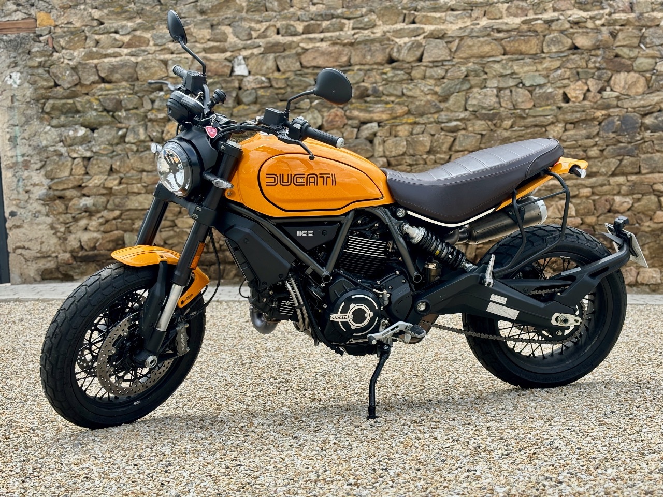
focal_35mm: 52
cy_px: 248
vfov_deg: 28.0
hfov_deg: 36.8
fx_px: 996
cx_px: 332
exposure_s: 1/1178
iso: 32
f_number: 1.6
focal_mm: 5.96
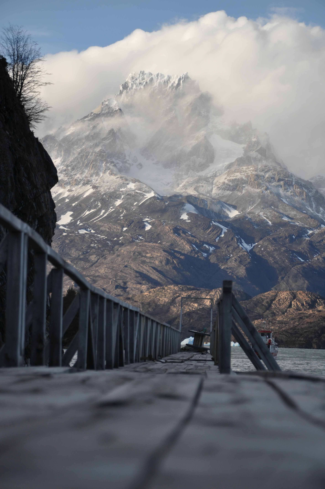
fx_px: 1263
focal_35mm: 93
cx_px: 162
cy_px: 244
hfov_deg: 14.7
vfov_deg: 21.9
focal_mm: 62
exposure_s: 1/800
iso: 200
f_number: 5.3
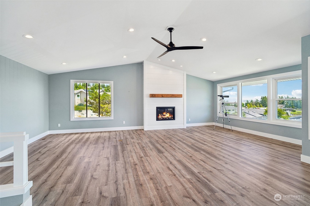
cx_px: 155
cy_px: 103
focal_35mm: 16
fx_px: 138
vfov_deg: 73.7
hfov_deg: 96.7
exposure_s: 1/60
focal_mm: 16
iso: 800
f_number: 8
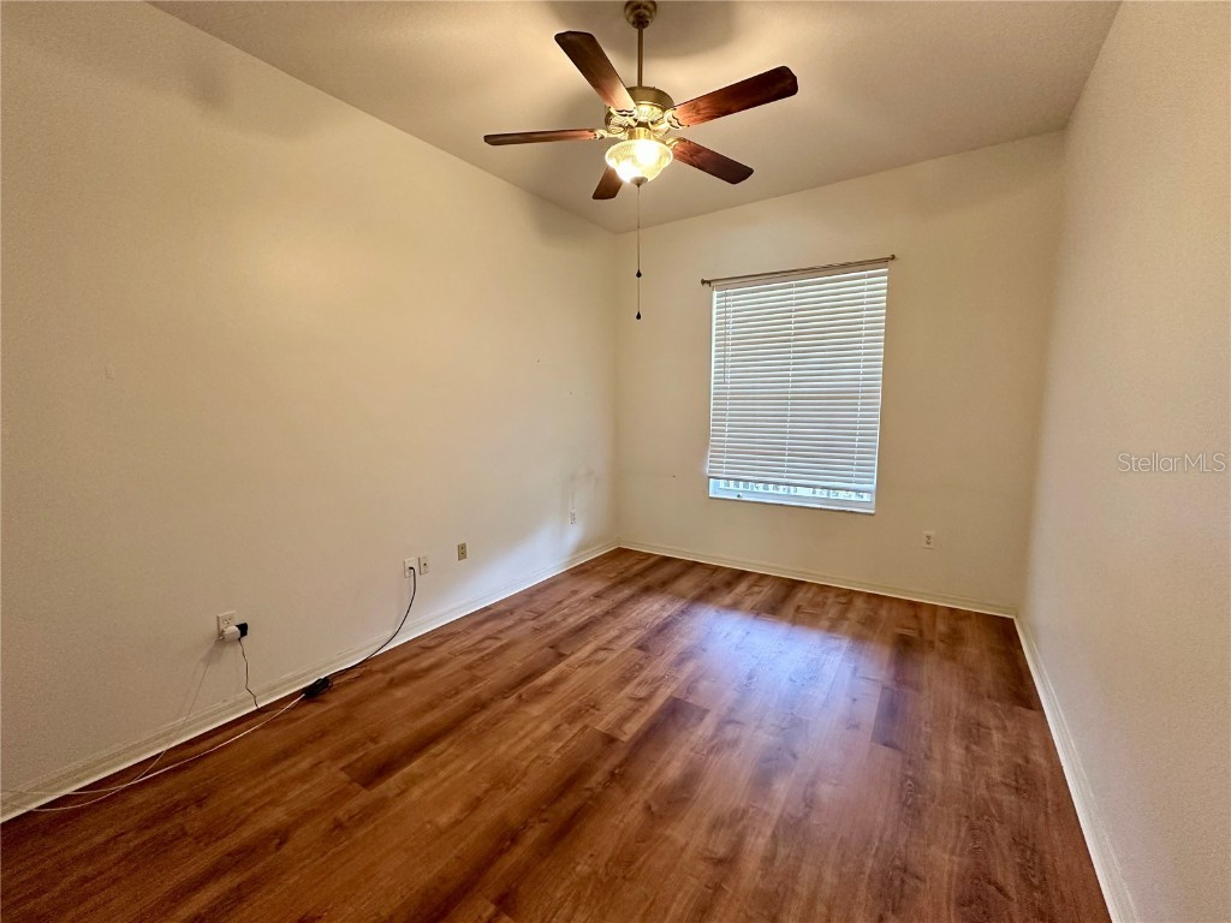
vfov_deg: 85.7
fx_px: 498
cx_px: 616
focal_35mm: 14
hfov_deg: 102.1
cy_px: 462
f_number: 2.2
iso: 320
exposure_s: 1/120
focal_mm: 2.22
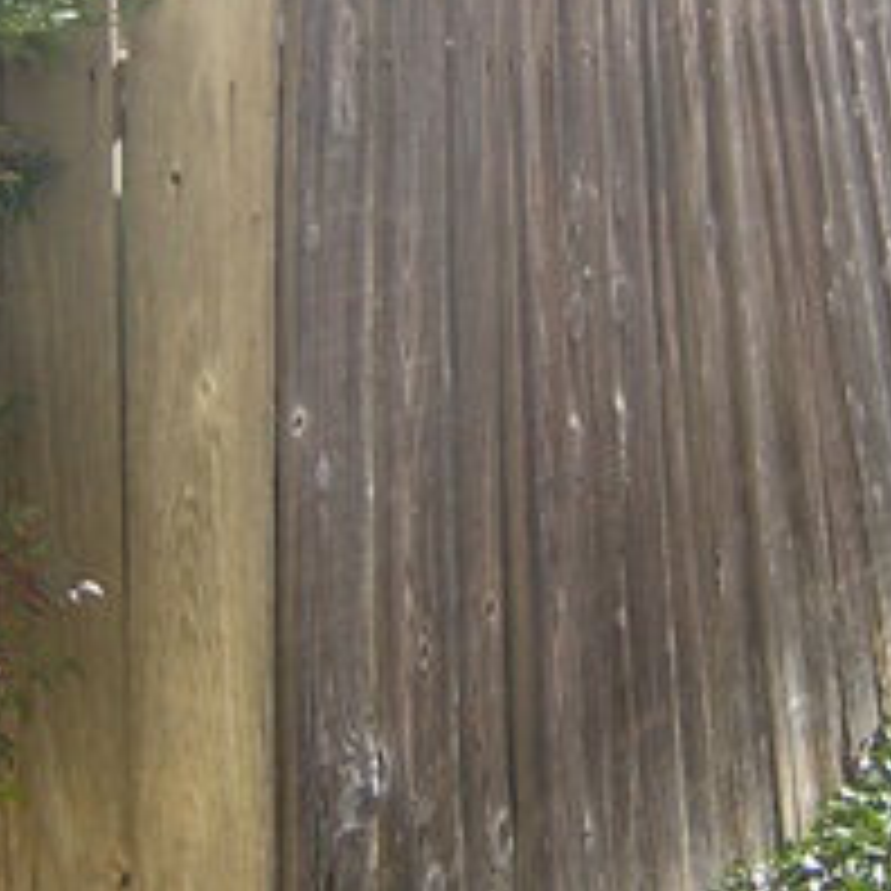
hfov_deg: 23.6
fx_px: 2126
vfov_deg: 23.2
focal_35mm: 73
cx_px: 569
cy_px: 128
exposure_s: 1/352
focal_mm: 4.7
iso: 100
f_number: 2.6
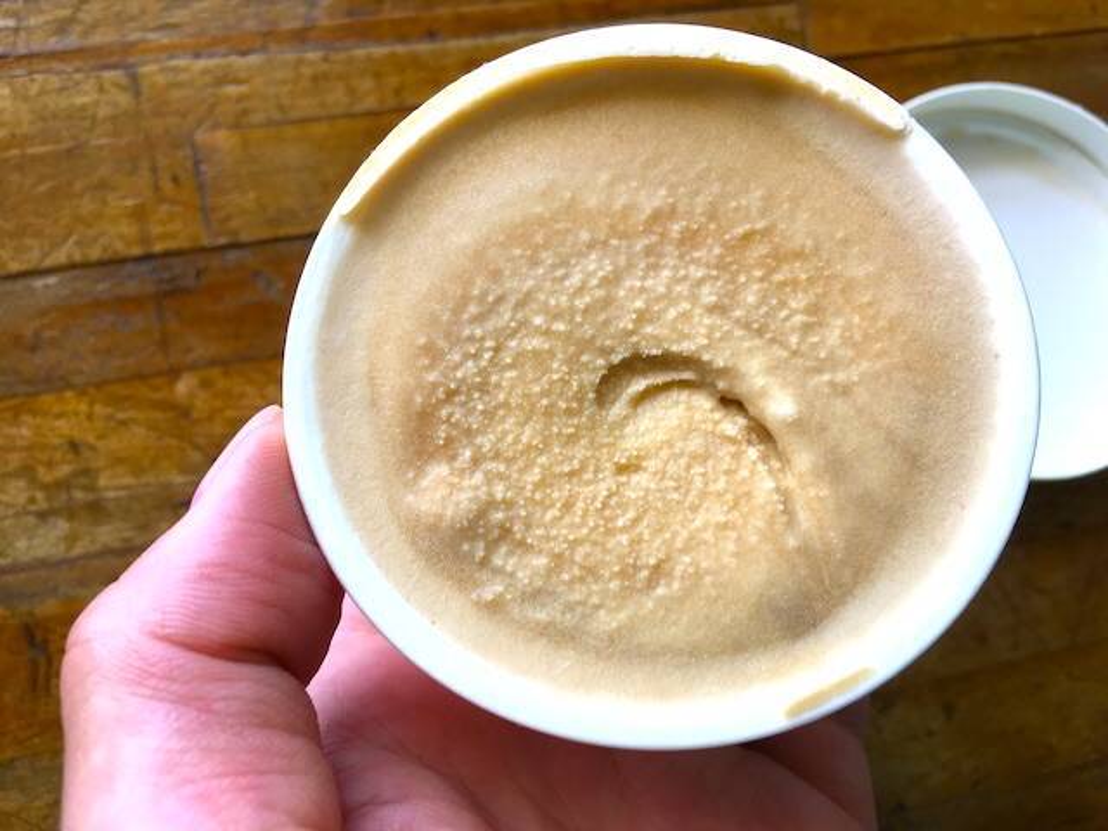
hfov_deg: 61.7
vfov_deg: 48.2
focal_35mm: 29
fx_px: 928
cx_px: 554
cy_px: 416
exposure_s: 1/120
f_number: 2.2
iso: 32
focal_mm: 4.15
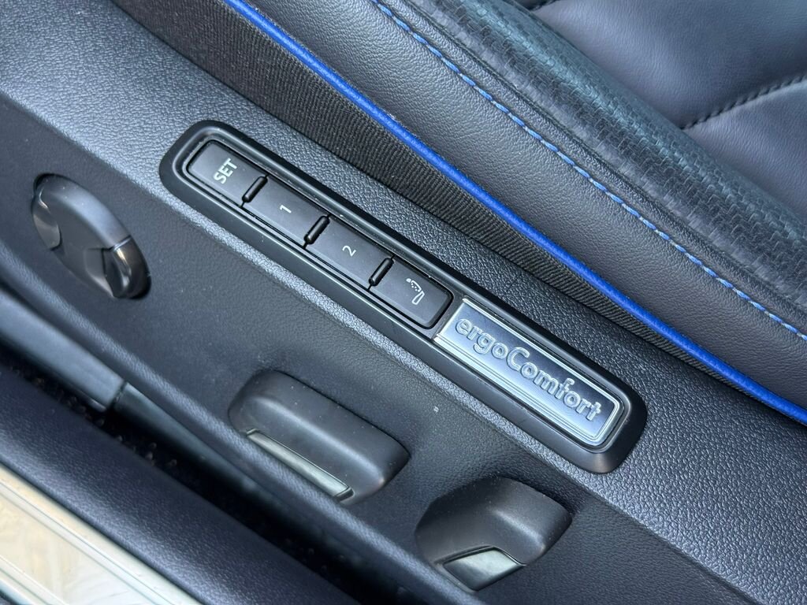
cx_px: 404
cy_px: 302
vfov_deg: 30.3
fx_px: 1119
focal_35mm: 48
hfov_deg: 39.7
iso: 160
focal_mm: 6.76
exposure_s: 1/65
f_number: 1.78
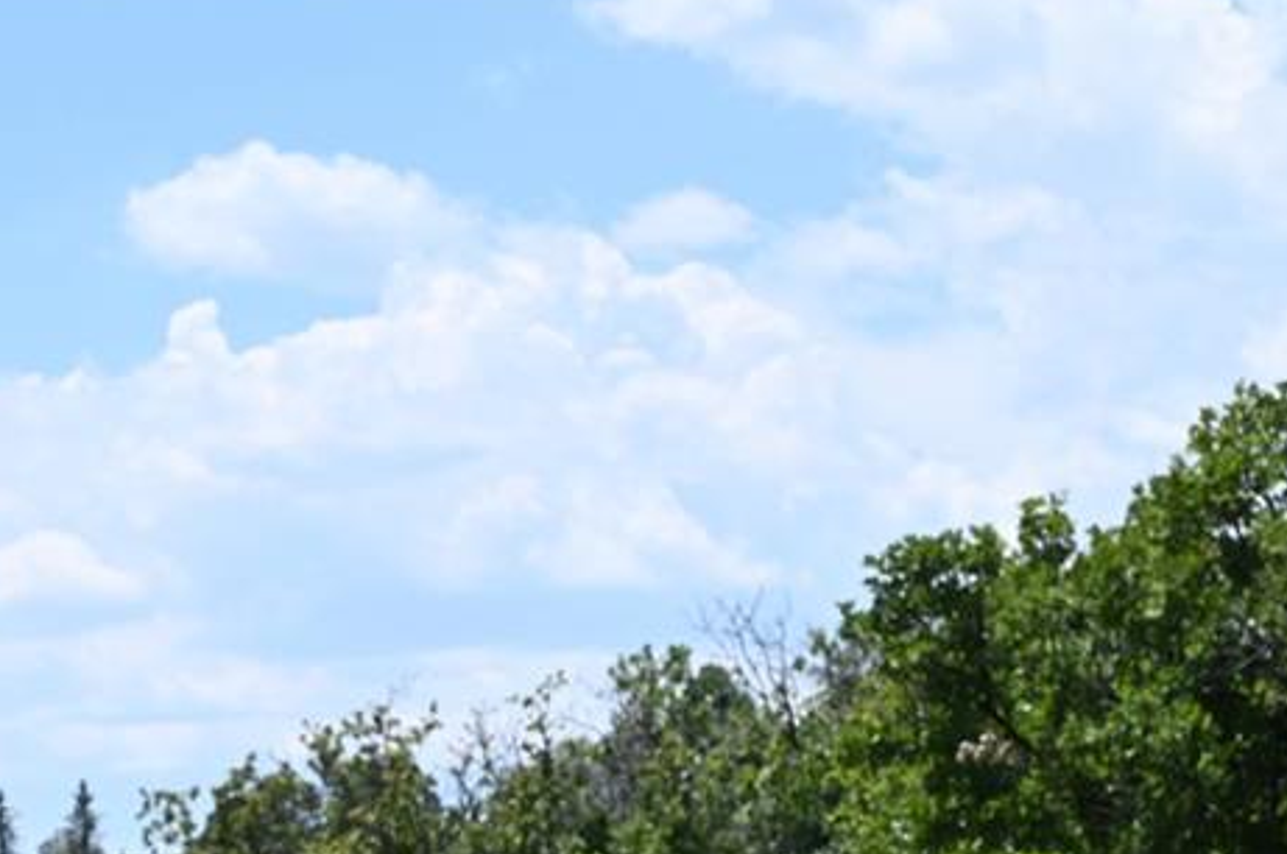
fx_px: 6819
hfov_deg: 10.6
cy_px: 1458
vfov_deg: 7.0
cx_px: -366
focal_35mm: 191
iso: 100
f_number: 7.1
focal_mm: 55
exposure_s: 1/400
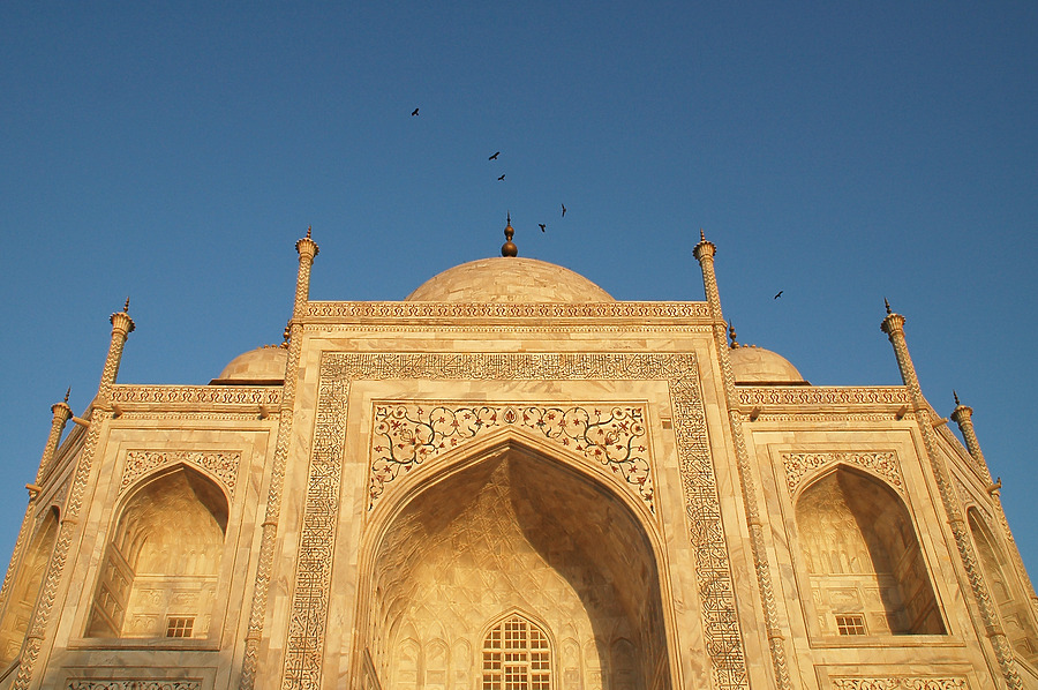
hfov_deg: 67.4
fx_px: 778
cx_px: 519
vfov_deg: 47.8
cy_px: 345
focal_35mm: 27
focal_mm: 18
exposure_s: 1/320
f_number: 9
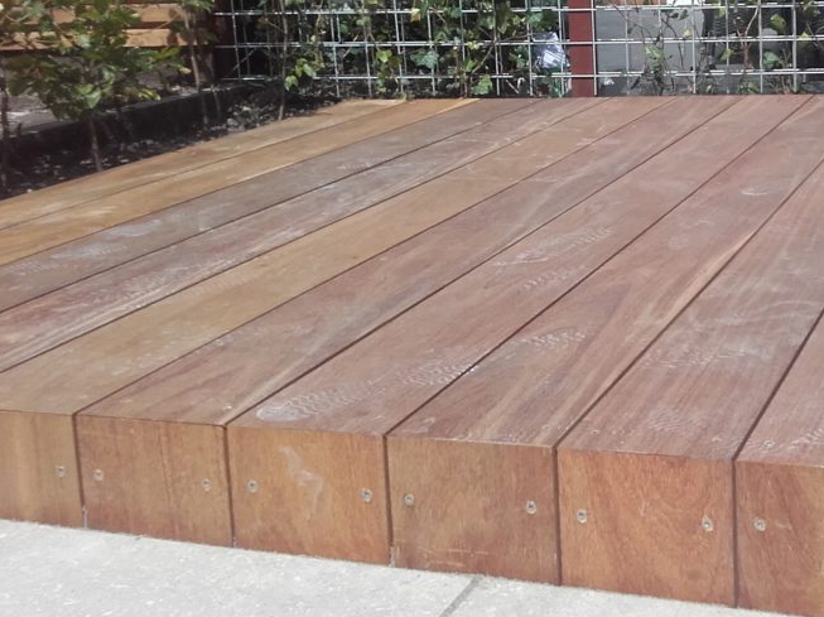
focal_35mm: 57
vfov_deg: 25.4
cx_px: 748
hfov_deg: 32.1
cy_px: 187
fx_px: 1356
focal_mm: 3.31
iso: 50
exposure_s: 1/1560
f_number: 2.2
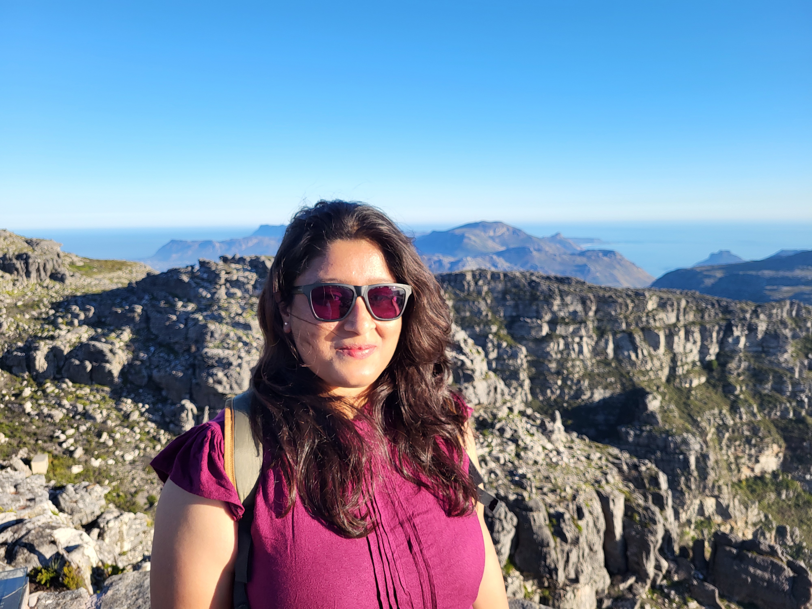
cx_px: 406
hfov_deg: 67.3
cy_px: 304
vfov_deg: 53.1
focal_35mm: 26
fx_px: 610
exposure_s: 1/1167
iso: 40
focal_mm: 5.4
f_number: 1.8
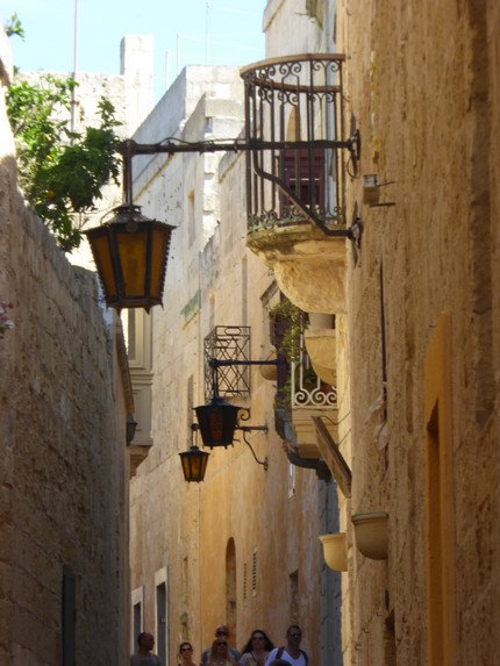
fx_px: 5429
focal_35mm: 282
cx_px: 250
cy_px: 333
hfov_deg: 5.3
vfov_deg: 7.0
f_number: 8
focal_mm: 50.5
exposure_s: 1/80
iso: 125
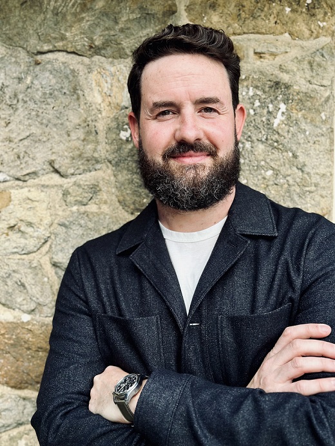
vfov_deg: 39.7
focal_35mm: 48
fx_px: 619
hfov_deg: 30.3
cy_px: 223
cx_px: 168
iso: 80
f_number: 1.78
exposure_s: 1/1009
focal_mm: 6.86
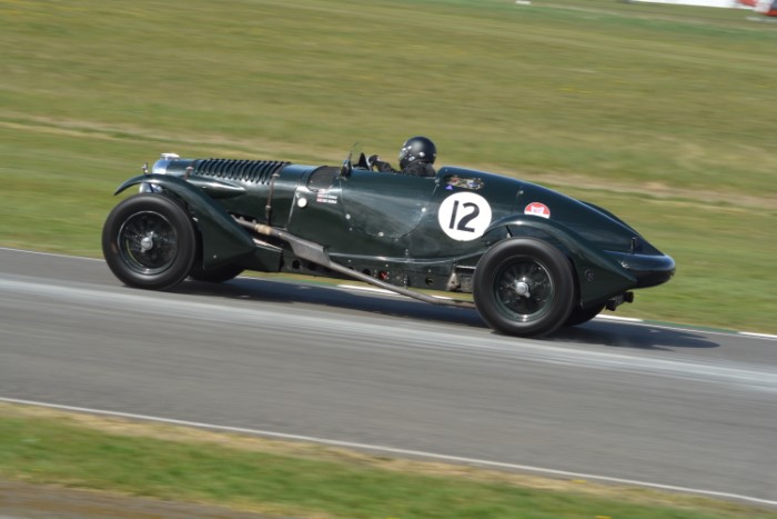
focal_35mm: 150
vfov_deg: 9.2
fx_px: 3238
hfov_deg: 13.7
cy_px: 260
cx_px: 388
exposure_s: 1/320
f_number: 13
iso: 400
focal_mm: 100
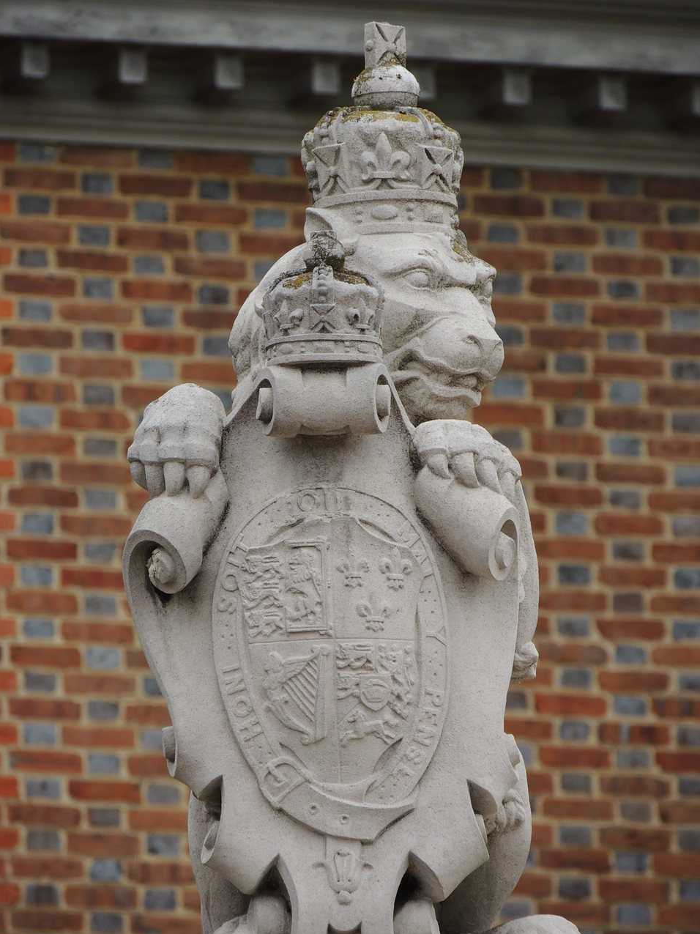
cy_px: 468
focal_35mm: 502
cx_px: 349
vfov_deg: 3.9
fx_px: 13537
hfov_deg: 3.0
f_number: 4.9
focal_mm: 89.1
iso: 100
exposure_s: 1/250
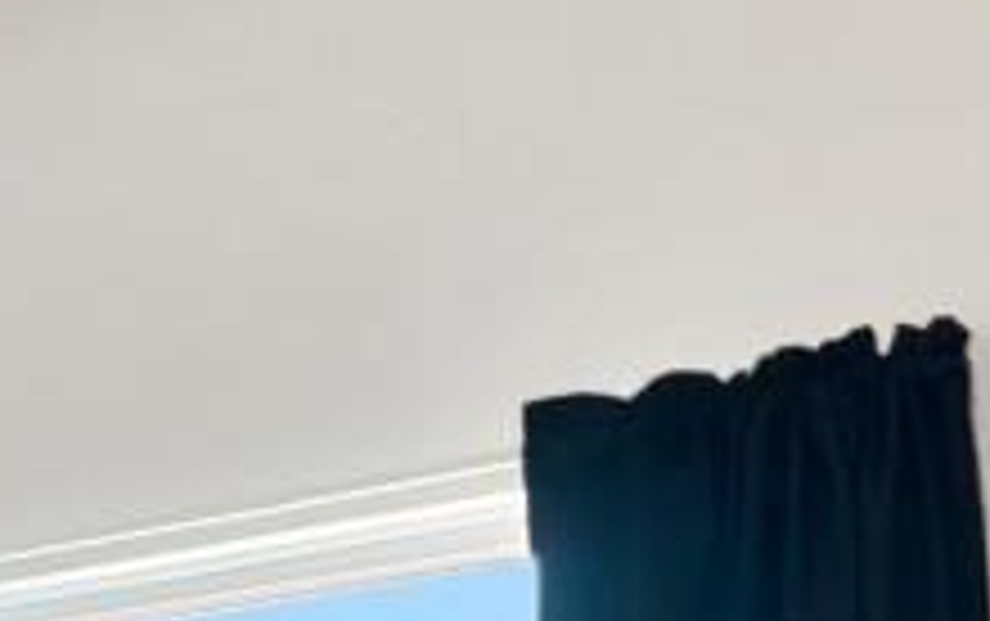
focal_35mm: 104
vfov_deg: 11.2
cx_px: -1494
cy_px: 1314
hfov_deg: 13.5
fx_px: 2809
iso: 320
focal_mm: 10
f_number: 8
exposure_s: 1/2
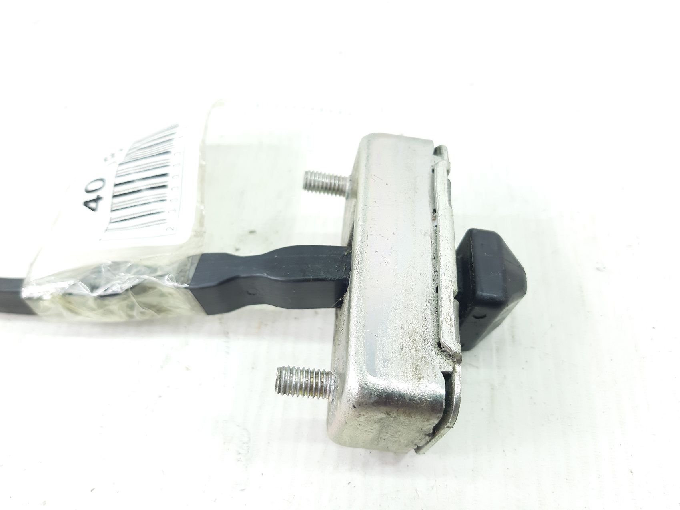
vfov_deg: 51.3
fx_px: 530
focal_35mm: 27
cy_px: 255
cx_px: 340
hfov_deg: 65.3
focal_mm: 3.93
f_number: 1.7
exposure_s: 1/50
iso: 80
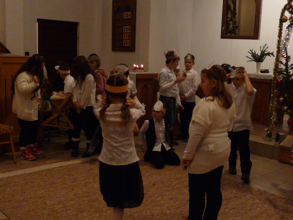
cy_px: 110
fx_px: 356
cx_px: 146
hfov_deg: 44.8
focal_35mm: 42
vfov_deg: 34.3
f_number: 2.8
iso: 400
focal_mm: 4.8
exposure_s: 1/40
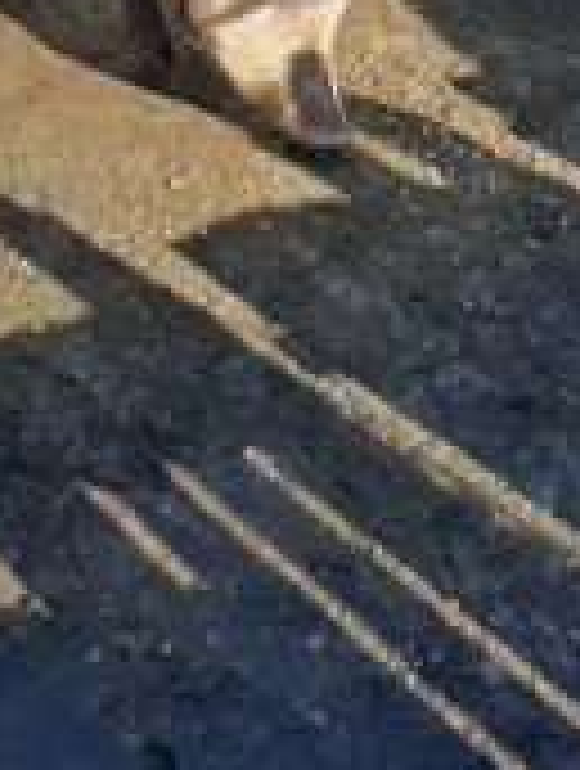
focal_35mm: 63
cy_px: -95
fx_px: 1402
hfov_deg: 23.1
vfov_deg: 27.8
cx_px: 126
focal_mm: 3.93
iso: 40
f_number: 1.7
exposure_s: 1/1111
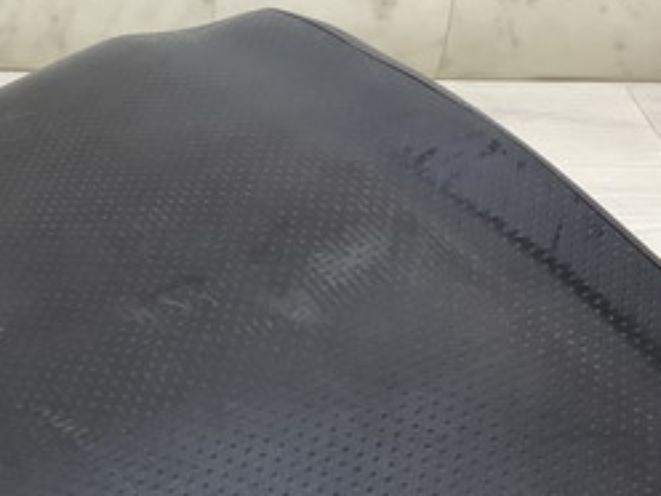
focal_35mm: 75
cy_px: 435
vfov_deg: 19.3
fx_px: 1432
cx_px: 176
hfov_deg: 25.7
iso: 100
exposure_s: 1/120
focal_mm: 3.3
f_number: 2.4
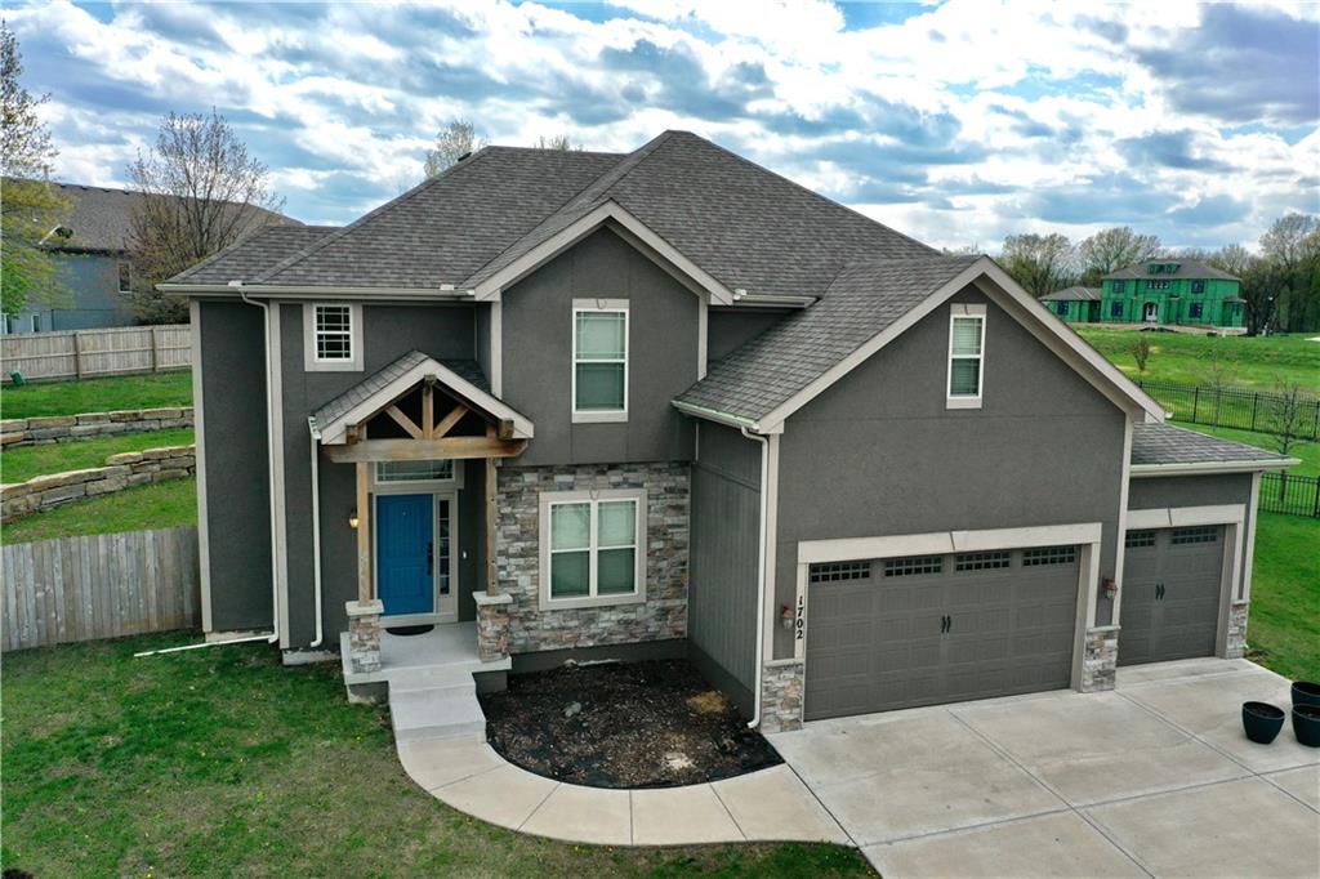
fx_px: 1026
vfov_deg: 46.4
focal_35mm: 28
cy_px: 440
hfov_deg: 65.5
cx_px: 660
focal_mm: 10.26
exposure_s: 1/640
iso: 100
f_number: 6.3
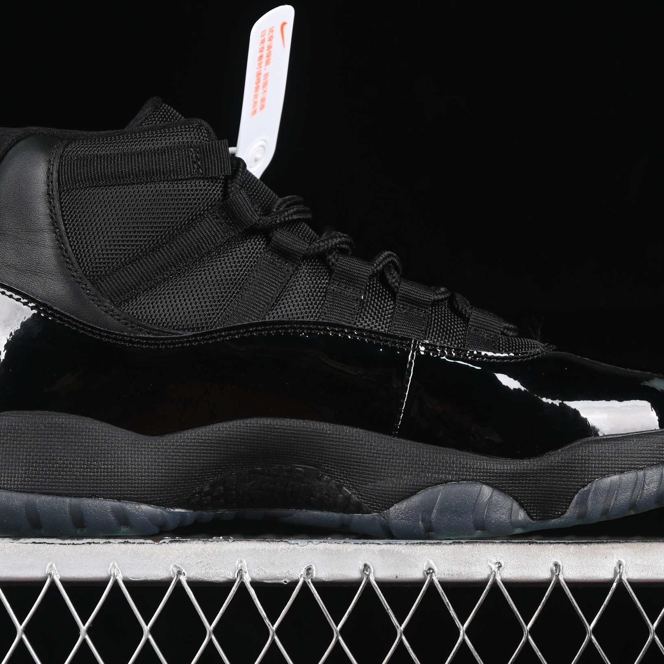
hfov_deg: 16.0
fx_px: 2365
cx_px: 303
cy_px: 304
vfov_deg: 16.0
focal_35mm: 109
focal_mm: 50
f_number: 6.3
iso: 160
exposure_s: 1/50
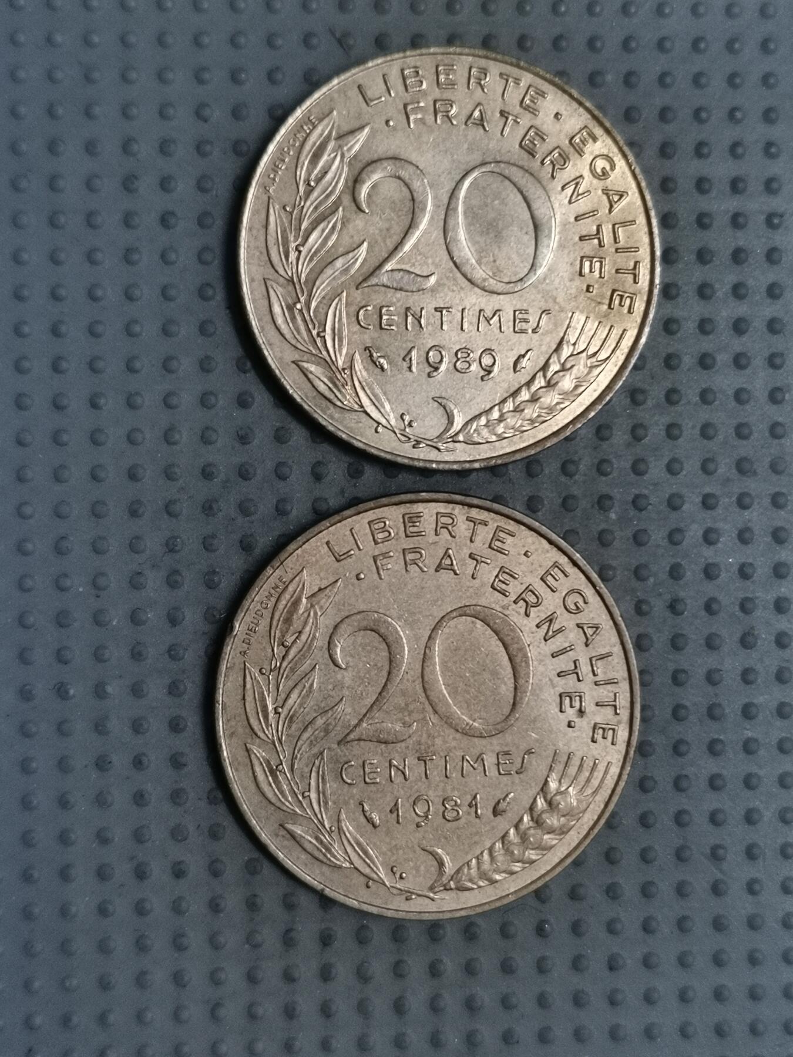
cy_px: 528
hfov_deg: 28.0
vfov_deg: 36.8
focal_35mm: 52
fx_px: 1588
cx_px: 396
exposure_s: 1/36
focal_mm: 4.75
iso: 250
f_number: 1.8
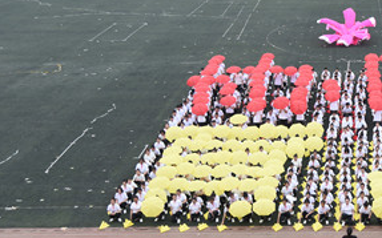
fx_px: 843
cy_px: 141
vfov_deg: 16.1
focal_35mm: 81
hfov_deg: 24.8
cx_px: 345
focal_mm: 38
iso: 400
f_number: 4.5
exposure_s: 1/160
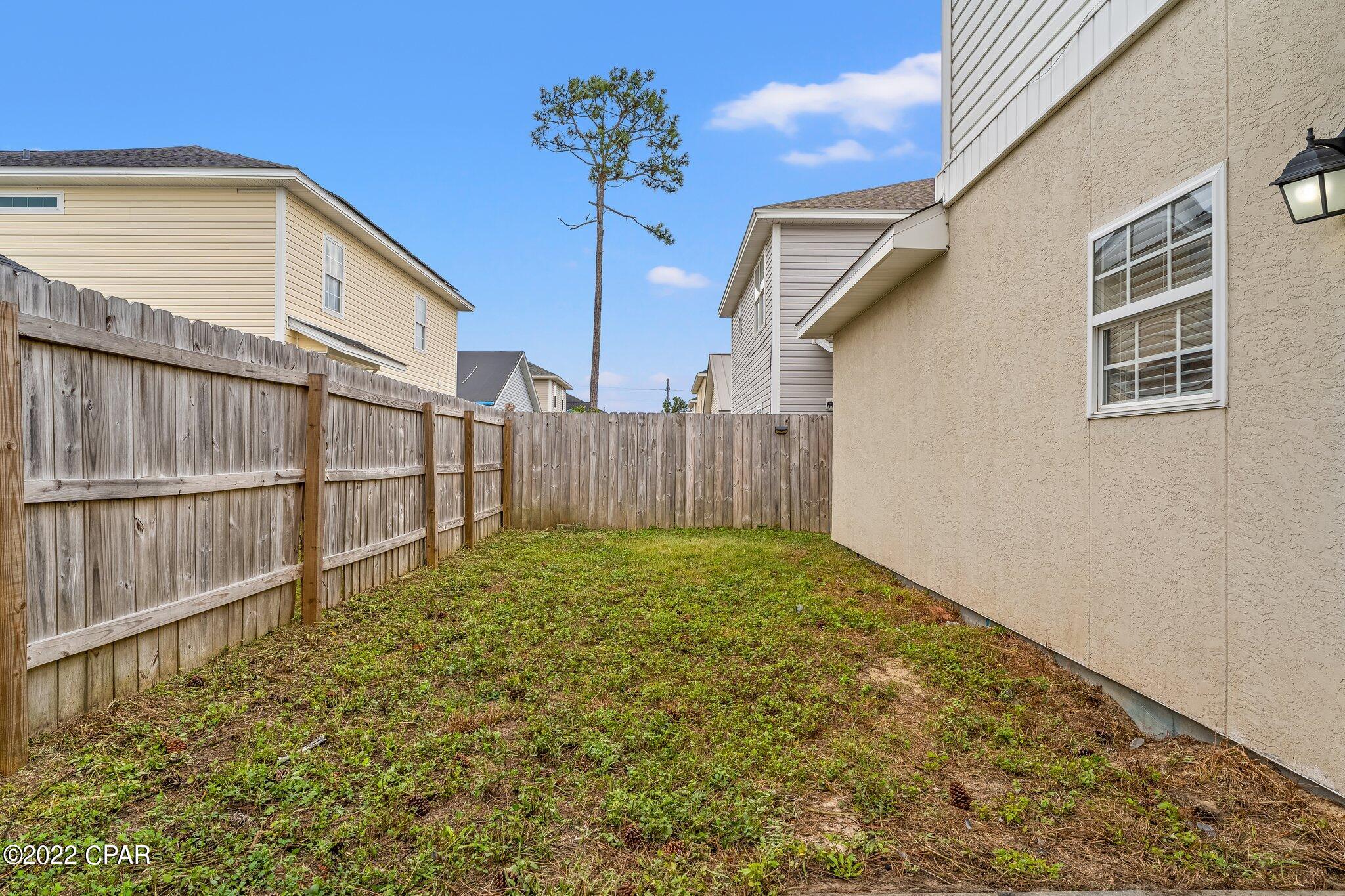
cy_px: 448
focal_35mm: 19
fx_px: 713
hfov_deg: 86.6
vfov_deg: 64.3
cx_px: 672
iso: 100
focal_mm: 19.1
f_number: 10
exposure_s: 1/60
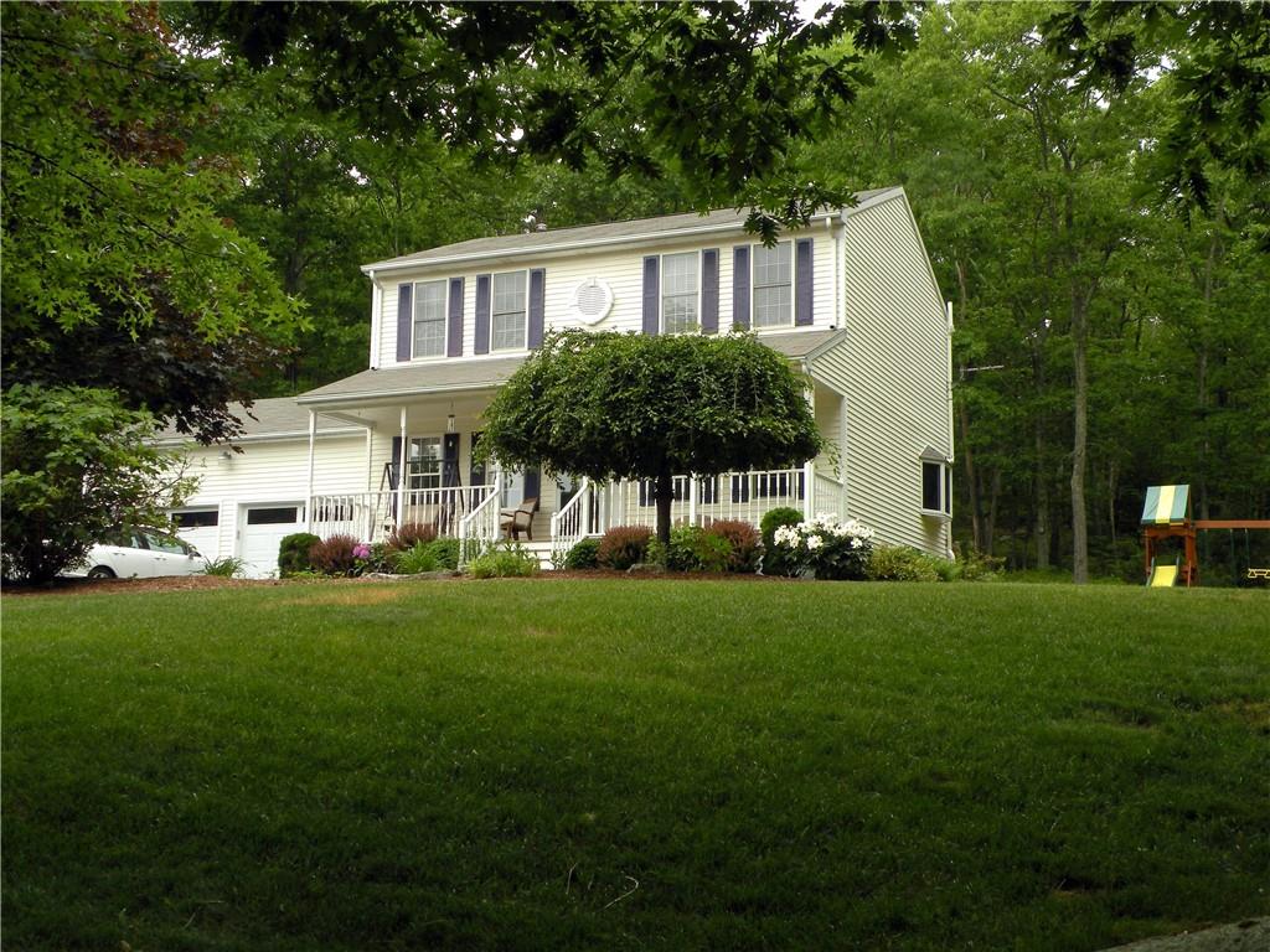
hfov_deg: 44.8
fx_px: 1541
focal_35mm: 42
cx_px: 635
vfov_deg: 34.3
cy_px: 476
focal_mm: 7.4
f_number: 4.5
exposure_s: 1/117
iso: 64
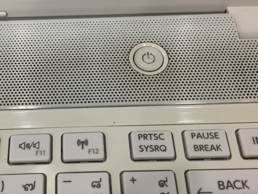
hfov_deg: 34.9
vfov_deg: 27.0
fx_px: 402
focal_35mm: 54
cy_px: 82
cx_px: 69
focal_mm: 4.15
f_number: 2.2
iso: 80
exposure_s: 1/33
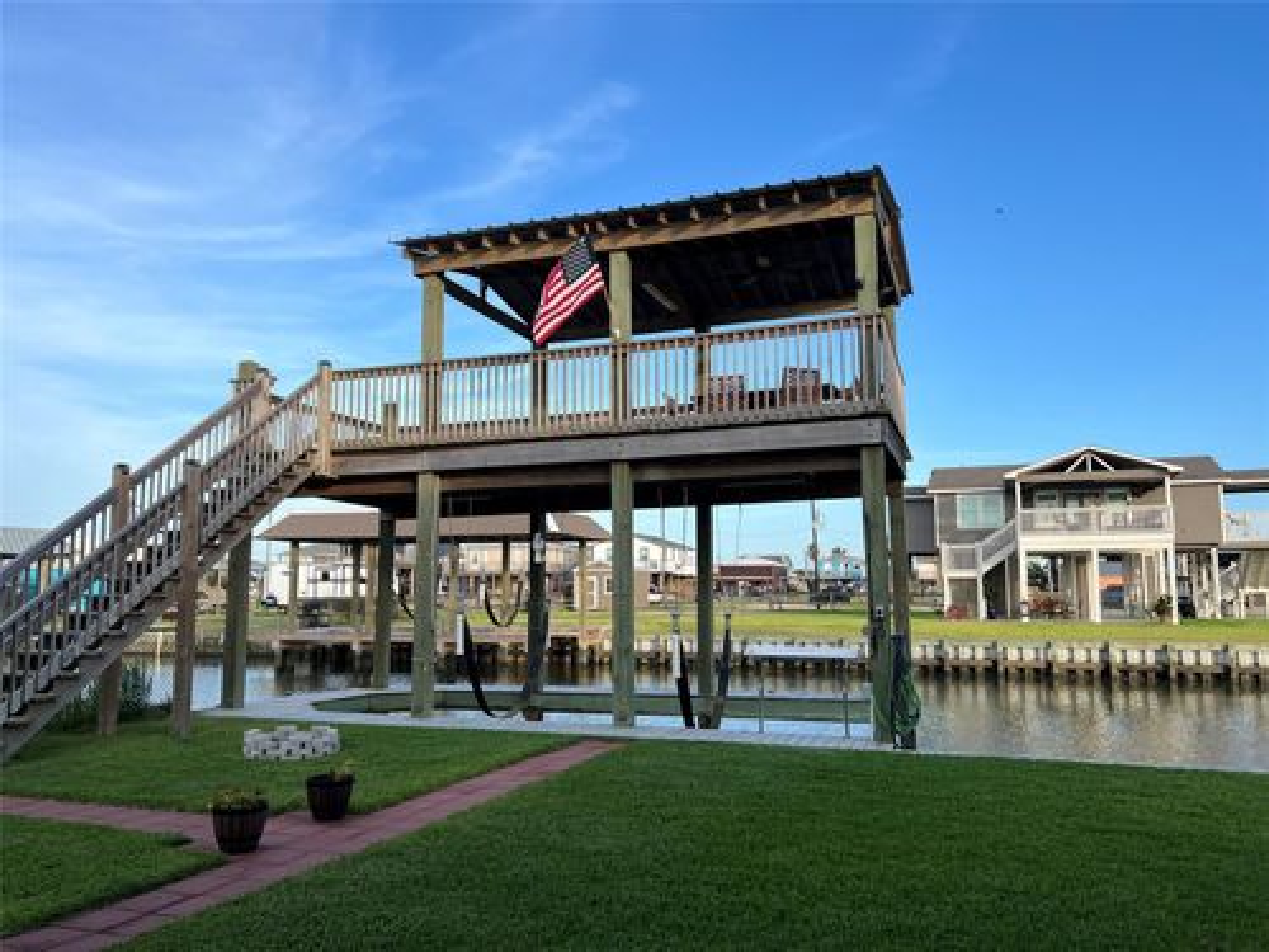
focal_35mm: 26
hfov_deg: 67.3
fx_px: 953
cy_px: 476
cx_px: 634
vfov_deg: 53.1
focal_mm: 5.7
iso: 50
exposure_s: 1/1869
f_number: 1.5
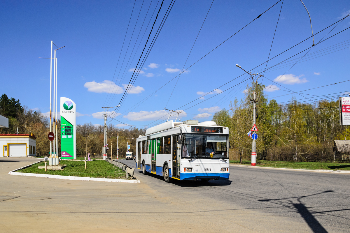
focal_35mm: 27
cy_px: 116
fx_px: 262
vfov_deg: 47.9
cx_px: 175
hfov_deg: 67.4
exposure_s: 1/1000
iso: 200
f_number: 7.1
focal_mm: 18
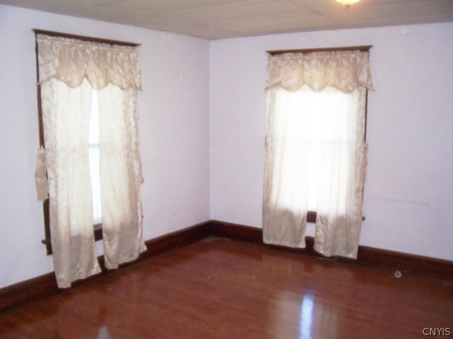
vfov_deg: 41.8
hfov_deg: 54.0
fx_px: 445
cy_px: 170
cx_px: 226
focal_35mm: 34
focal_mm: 5.6
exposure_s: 1/60
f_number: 2.7
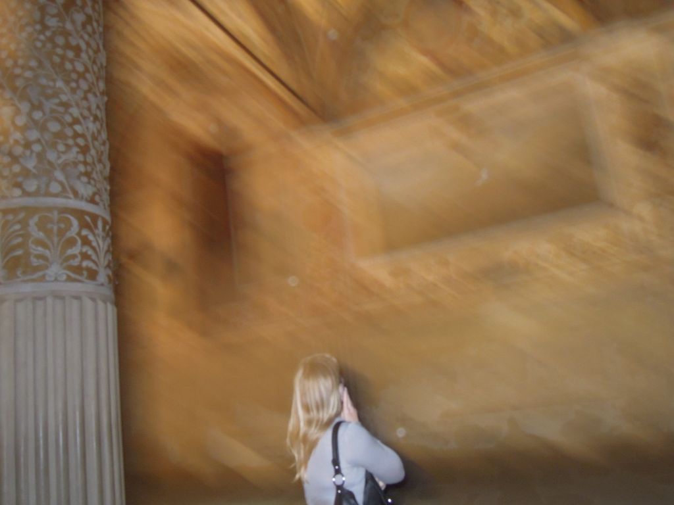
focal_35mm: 31
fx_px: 604
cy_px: 252
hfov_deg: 58.4
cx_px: 337
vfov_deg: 45.4
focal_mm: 5.5
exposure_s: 1/30
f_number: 3
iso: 800
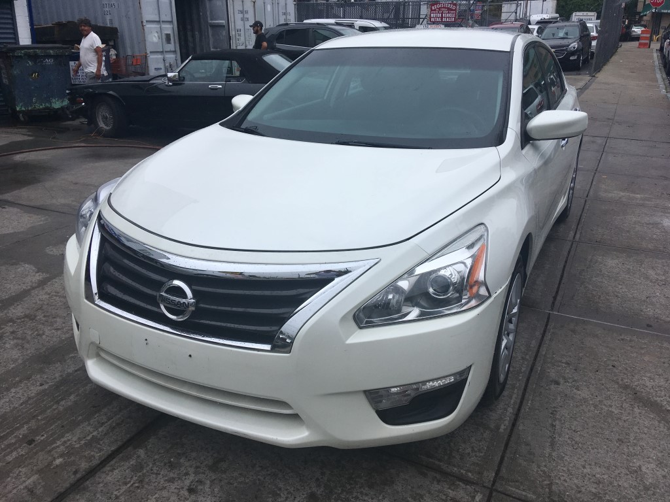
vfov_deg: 48.2
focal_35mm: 29
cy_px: 251
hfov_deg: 61.7
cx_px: 335
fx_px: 561
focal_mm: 4.15
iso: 25
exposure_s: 1/1425
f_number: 2.2
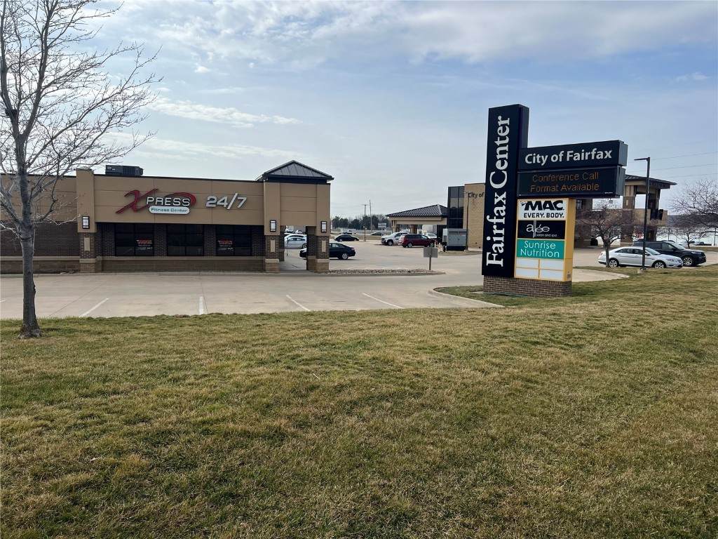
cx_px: 359
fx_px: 539
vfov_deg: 53.1
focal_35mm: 26
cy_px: 270
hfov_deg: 67.3
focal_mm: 5.7
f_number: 1.5
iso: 50
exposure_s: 1/6579
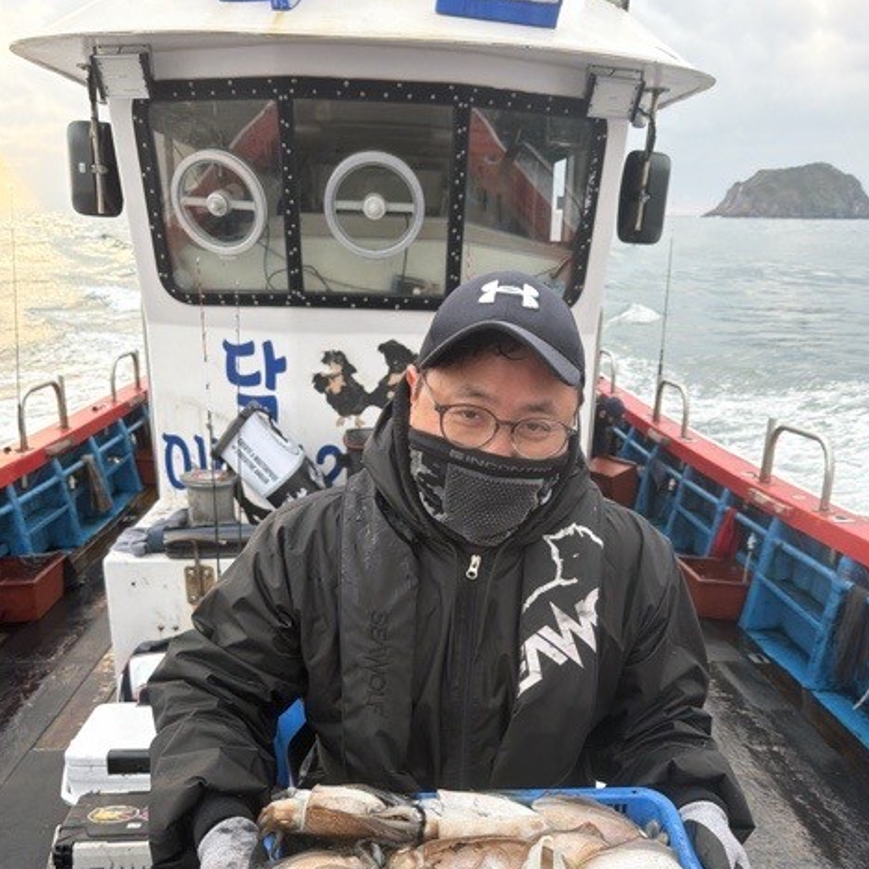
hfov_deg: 55.6
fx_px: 824
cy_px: 576
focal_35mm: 29
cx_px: 438
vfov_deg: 54.6
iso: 250
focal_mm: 6.76
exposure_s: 1/943
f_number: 1.78
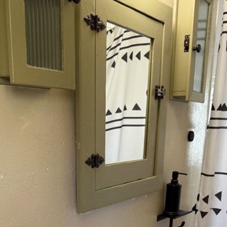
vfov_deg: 33.3
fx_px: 349
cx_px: 108
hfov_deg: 36.1
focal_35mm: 47
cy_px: 222
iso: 160
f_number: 1.78
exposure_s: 1/60
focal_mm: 6.76
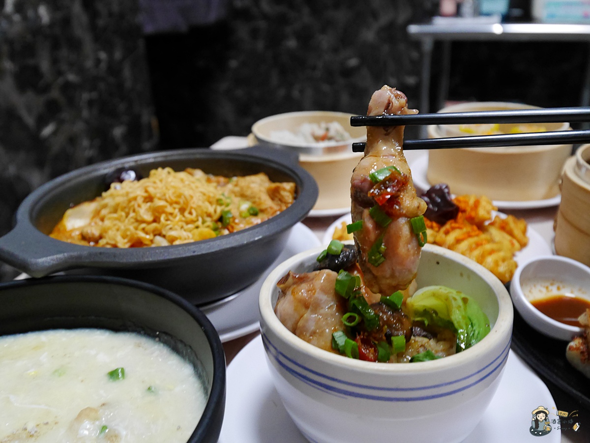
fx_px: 614
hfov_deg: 51.3
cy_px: 222
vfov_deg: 39.7
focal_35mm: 36
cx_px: 295
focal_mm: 18
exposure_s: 1/60
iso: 2000
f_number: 4
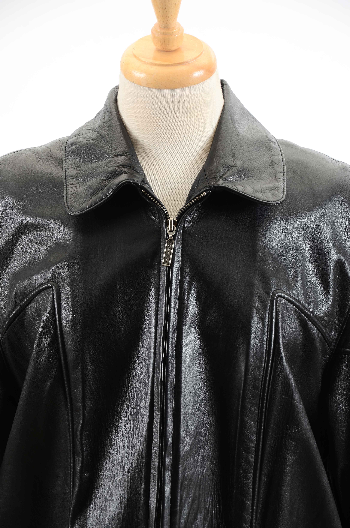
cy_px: 264
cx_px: 175
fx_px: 2307
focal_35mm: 158
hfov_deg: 8.7
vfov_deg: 13.1
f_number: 7.1
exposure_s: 1/80
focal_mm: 105
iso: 160
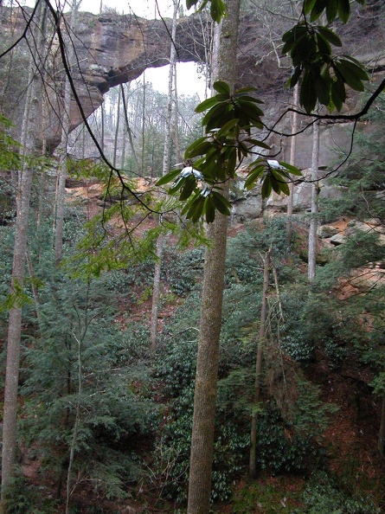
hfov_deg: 41.8
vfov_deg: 54.0
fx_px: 505
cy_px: 257
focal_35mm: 34
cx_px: 192
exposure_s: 1/60
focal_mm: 8.9
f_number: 2.8
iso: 400
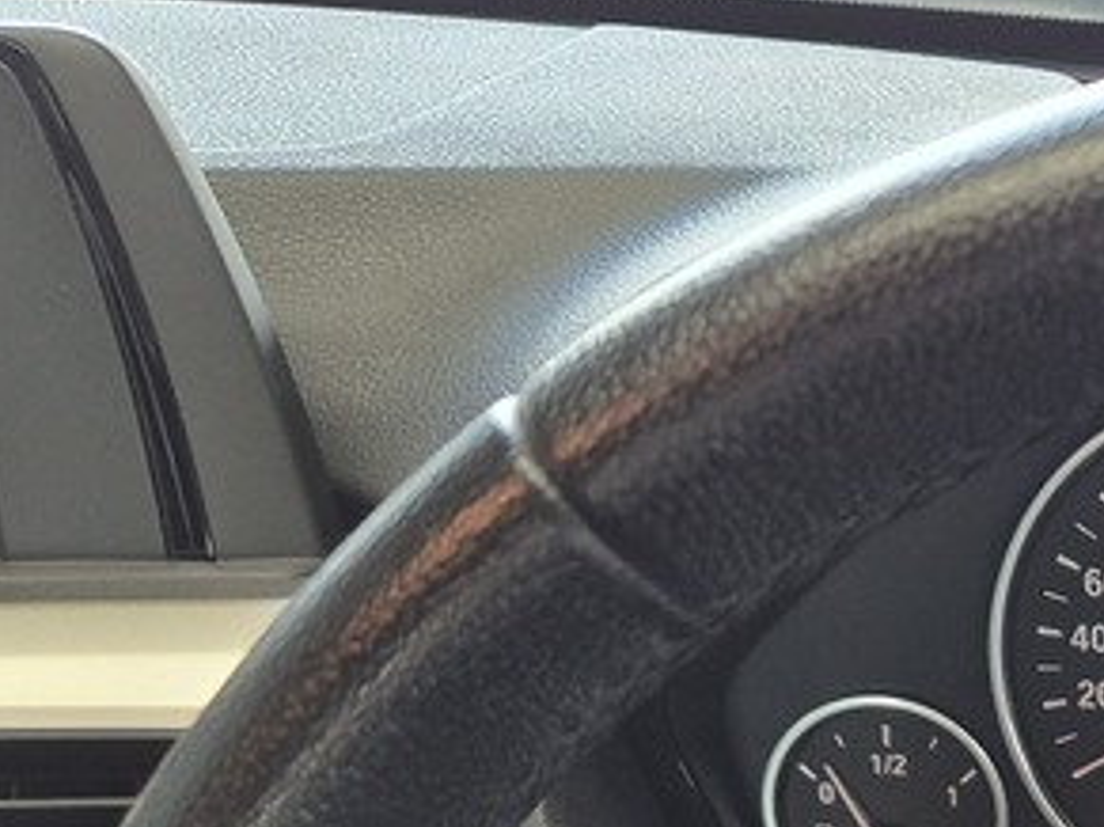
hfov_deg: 20.8
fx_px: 2582
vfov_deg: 17.2
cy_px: 1039
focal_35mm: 81
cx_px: 1624
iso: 250
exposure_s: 1/100
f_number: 1.8
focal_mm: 5.4
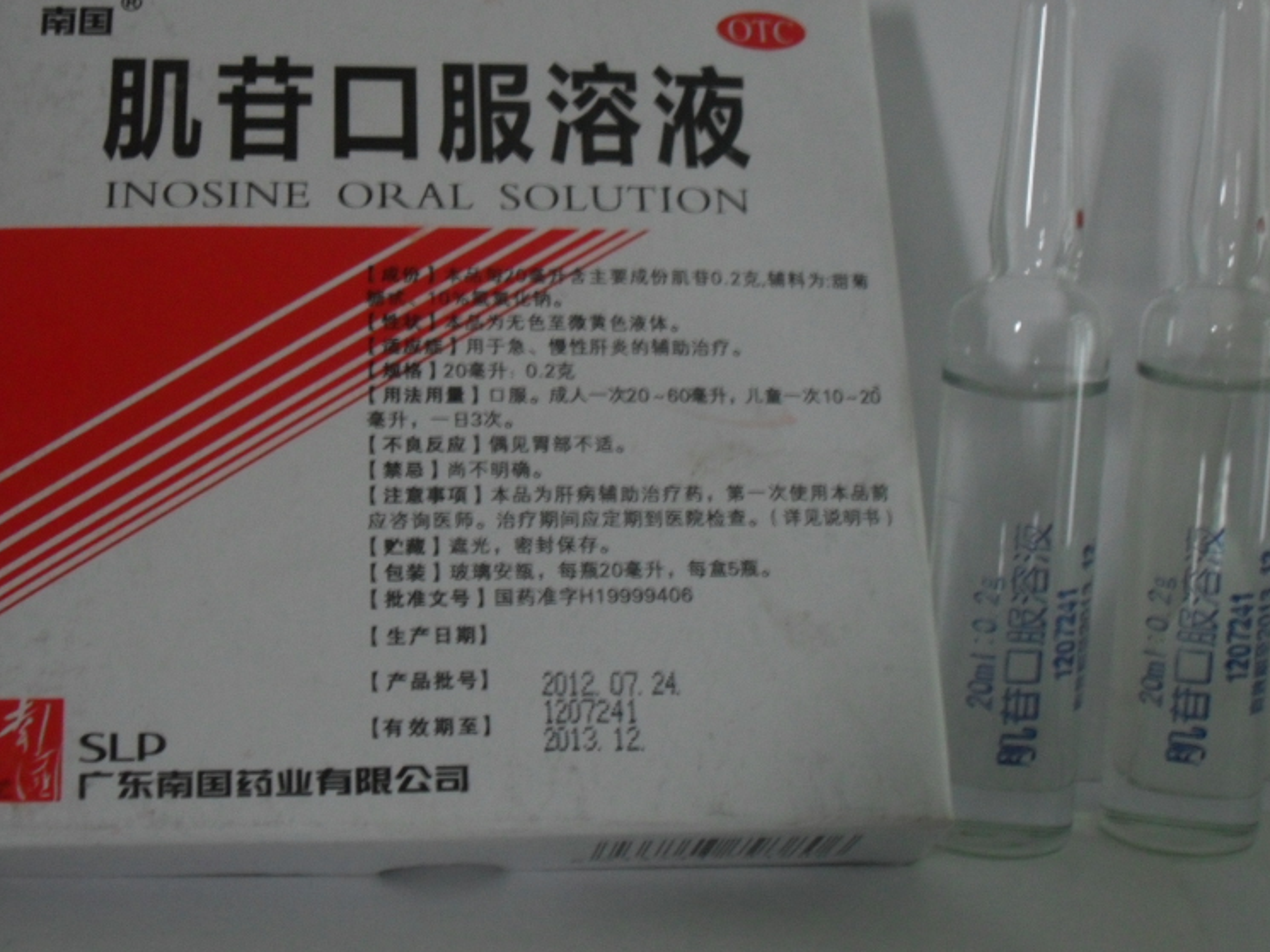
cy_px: 339
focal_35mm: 55
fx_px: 2018
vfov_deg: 26.5
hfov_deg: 34.9
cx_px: 648
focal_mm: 7
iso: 200
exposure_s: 1/4
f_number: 3
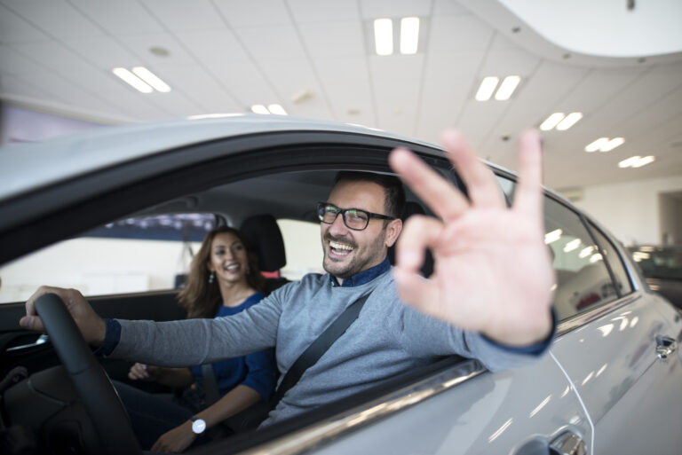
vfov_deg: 62.0
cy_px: 228
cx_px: 341
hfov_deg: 83.9
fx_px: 379
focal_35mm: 20
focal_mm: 20
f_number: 1.6
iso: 500
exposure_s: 1/640
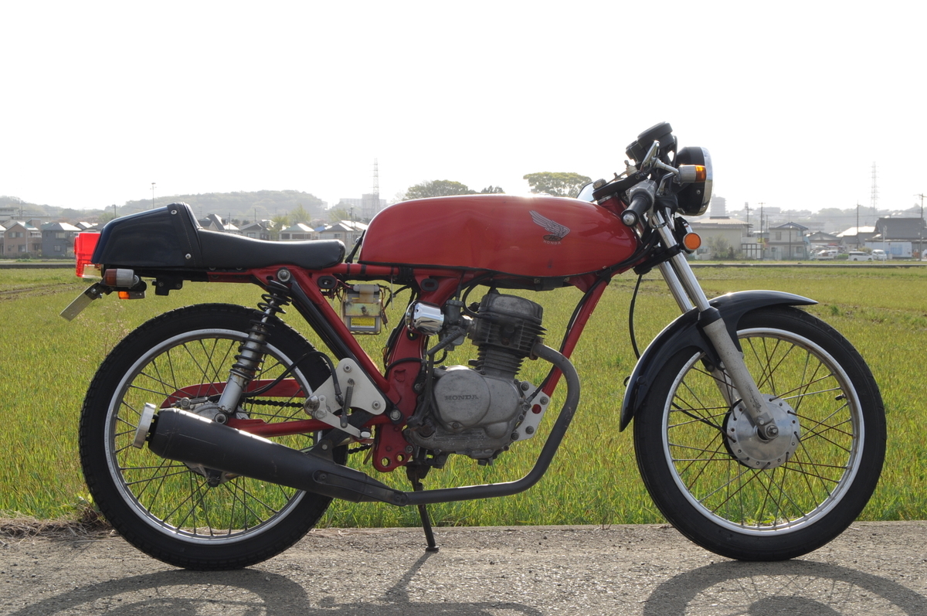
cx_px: 464
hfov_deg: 33.4
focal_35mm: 60
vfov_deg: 22.6
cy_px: 308
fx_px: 1543
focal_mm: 40
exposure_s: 1/125
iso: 200
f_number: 14
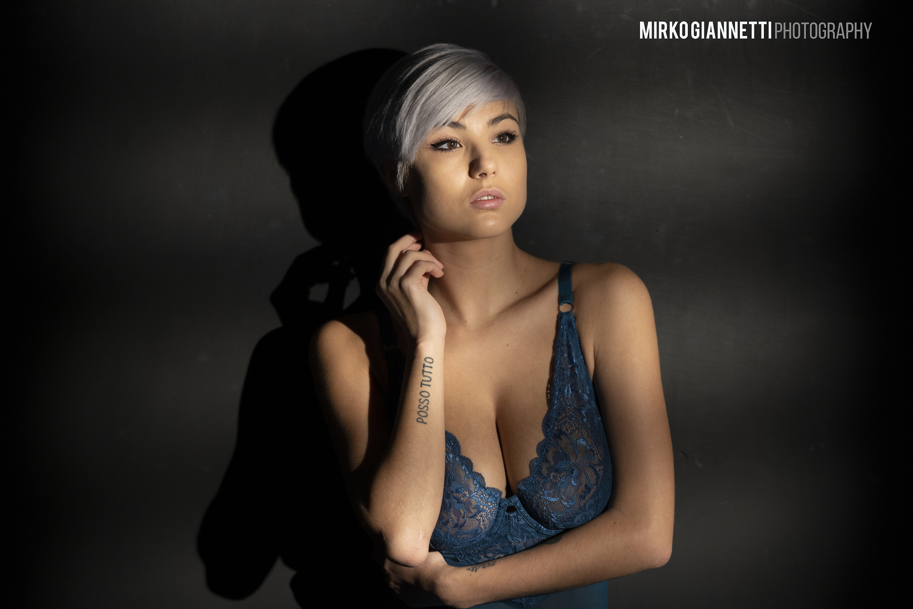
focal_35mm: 100
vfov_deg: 13.7
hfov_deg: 20.4
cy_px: 304
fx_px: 2536
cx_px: 456
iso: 1250
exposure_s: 1/160
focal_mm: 100
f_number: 4
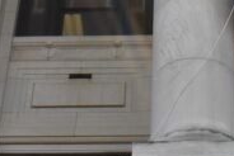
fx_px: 976
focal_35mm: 150
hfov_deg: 13.6
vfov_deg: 8.8
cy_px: -112
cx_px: 178
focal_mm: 24
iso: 1600
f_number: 20
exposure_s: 1/1600
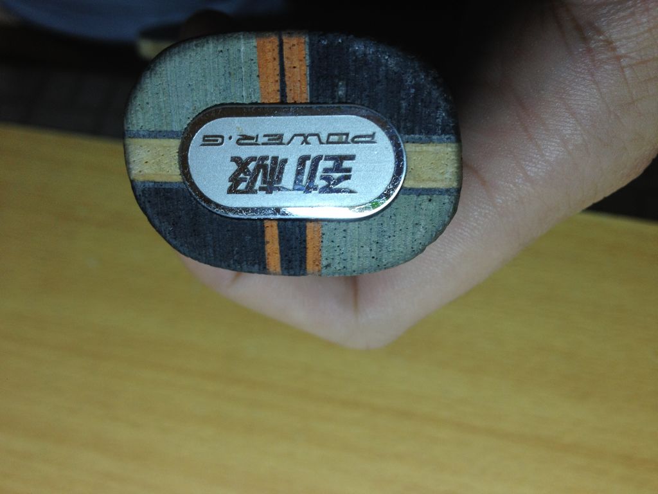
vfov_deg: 40.7
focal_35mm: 35
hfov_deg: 52.6
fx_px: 665
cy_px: 247
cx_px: 329
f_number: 2.4
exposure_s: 1/20
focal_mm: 4.28
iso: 64
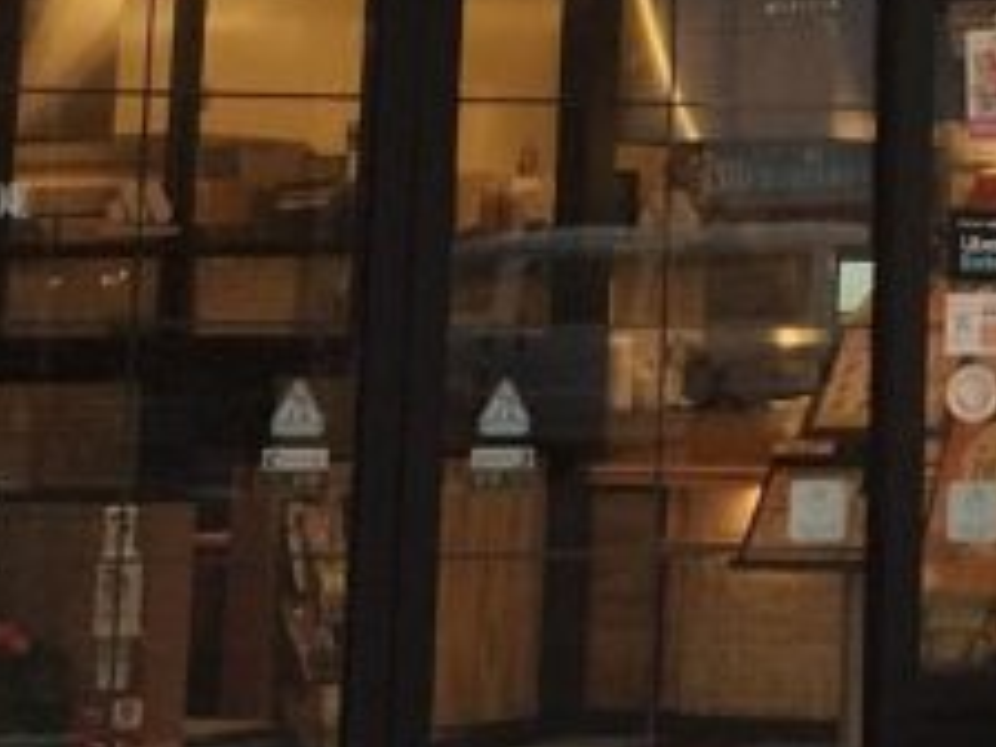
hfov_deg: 11.9
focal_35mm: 160
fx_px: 4604
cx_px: 1396
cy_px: -591
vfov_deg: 8.9
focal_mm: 4.27
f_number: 1.8
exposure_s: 1/100
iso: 178
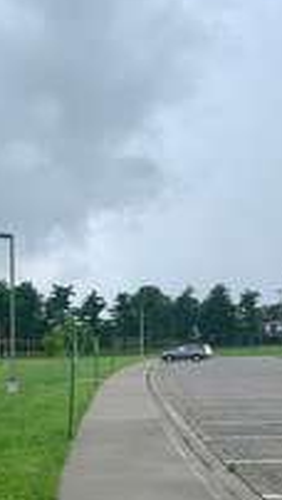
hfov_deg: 21.5
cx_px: 124
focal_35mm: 56
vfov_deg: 36.8
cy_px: 332
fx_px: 743
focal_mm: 4.25
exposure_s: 1/1088
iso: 25
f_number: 1.8
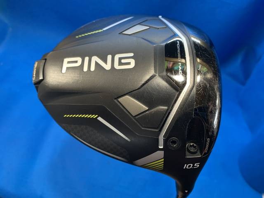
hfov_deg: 67.3
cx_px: 132
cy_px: 99
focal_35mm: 26
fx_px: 198
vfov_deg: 53.1
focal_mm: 4.25
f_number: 1.8
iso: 125
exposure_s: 1/60
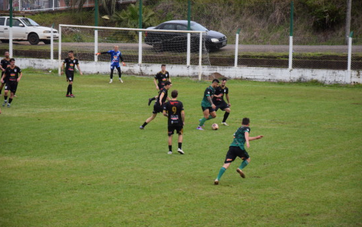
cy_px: 106
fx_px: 1593
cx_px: 180
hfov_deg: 13.0
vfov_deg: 8.1
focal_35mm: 162
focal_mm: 105
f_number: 5.6
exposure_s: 1/320
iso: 400
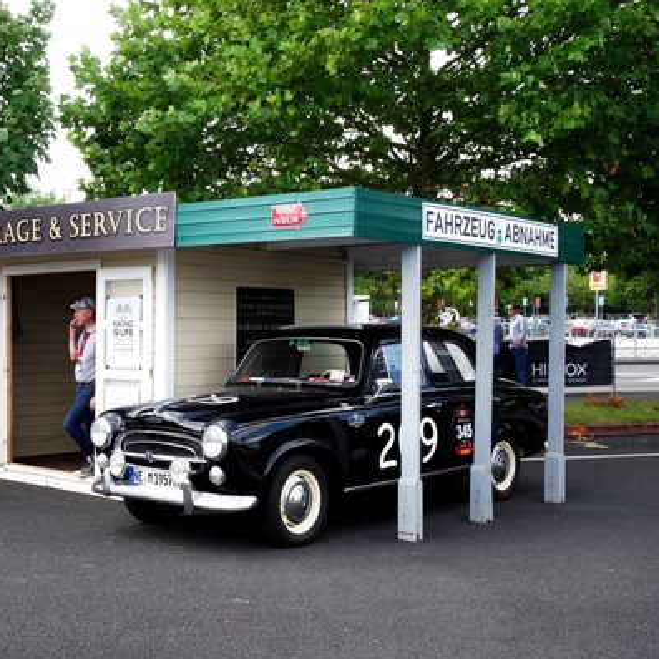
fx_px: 969
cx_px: 216
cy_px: 330
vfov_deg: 37.6
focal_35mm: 45
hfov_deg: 37.1
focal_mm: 13.09
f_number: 5.6
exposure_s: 1/160
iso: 125
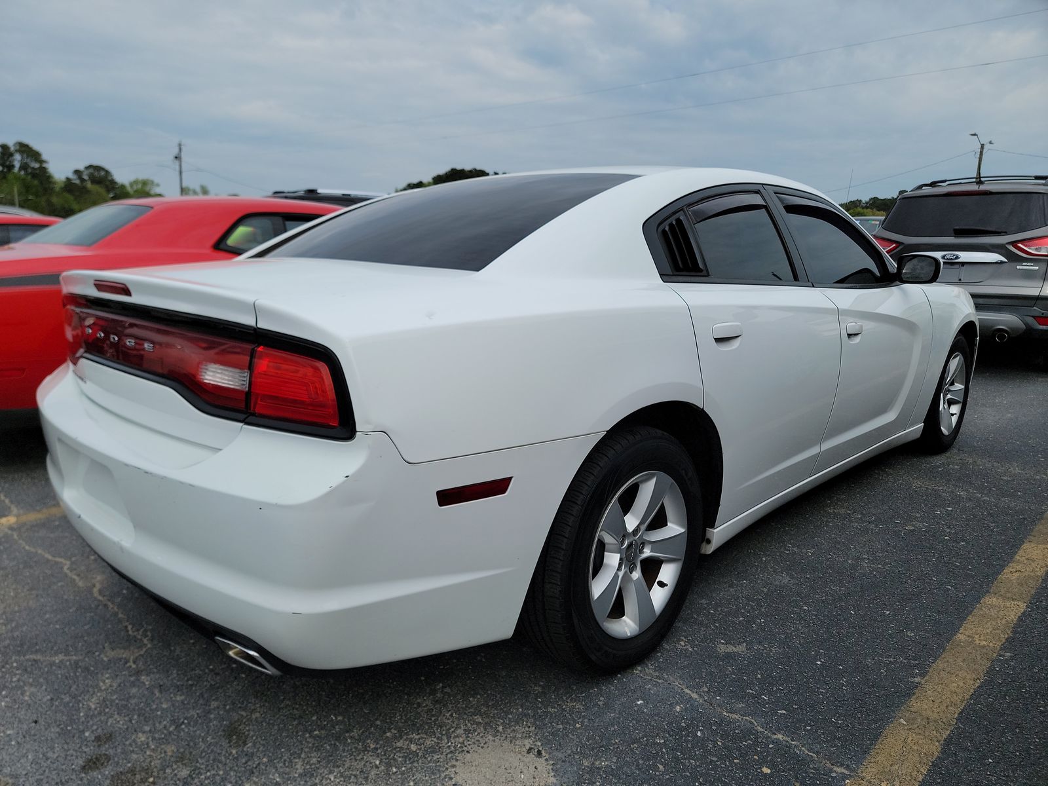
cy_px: 393
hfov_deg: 71.6
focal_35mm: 24
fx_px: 727
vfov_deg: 56.8
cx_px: 524
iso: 50
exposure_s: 1/1135
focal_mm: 6.7
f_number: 1.8
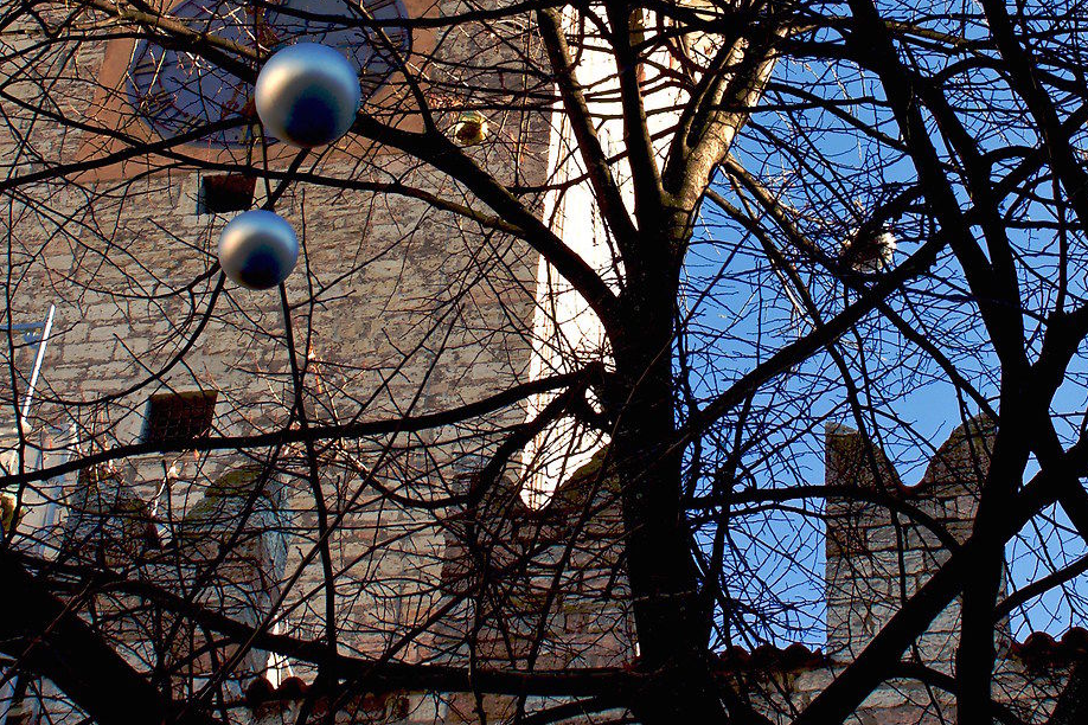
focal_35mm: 102
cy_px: 62
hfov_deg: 20.0
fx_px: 3082
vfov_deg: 13.3
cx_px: 602
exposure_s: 1/60
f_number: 9
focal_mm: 26
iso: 100
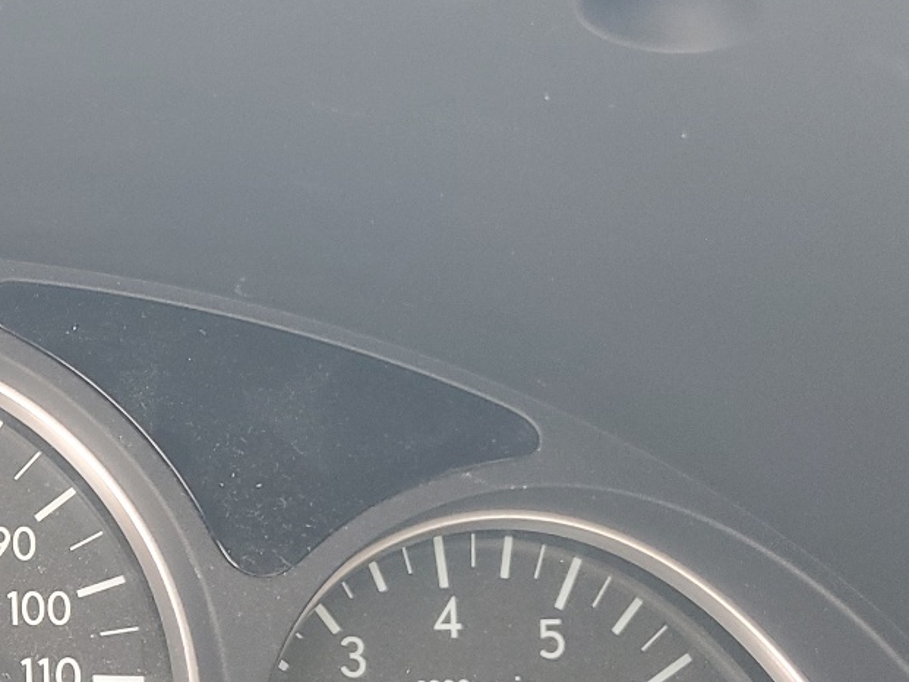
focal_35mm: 67
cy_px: 530
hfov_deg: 25.5
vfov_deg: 21.7
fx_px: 1760
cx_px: -231
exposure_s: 1/60.2
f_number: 1.5
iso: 64
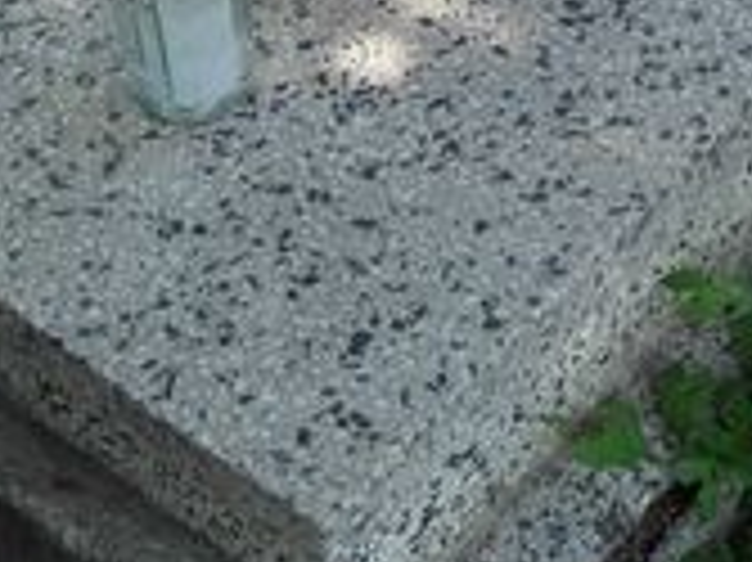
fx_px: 1997
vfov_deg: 15.7
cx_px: 572
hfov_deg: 21.1
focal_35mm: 92
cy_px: -31
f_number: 3.4
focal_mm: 5.2
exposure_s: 1/125
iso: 80
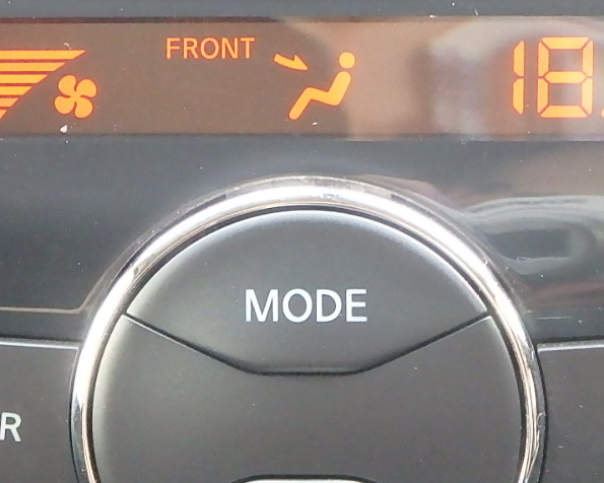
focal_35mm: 230
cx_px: 330
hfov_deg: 8.4
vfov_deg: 6.7
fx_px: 4111
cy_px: 213
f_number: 4.5
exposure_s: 1/80
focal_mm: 13.1
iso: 640
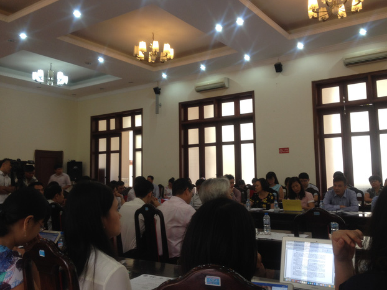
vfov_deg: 39.7
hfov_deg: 51.3
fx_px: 403
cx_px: 196
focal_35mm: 36
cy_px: 143
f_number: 2.4
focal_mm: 4.28
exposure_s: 1/30
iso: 50
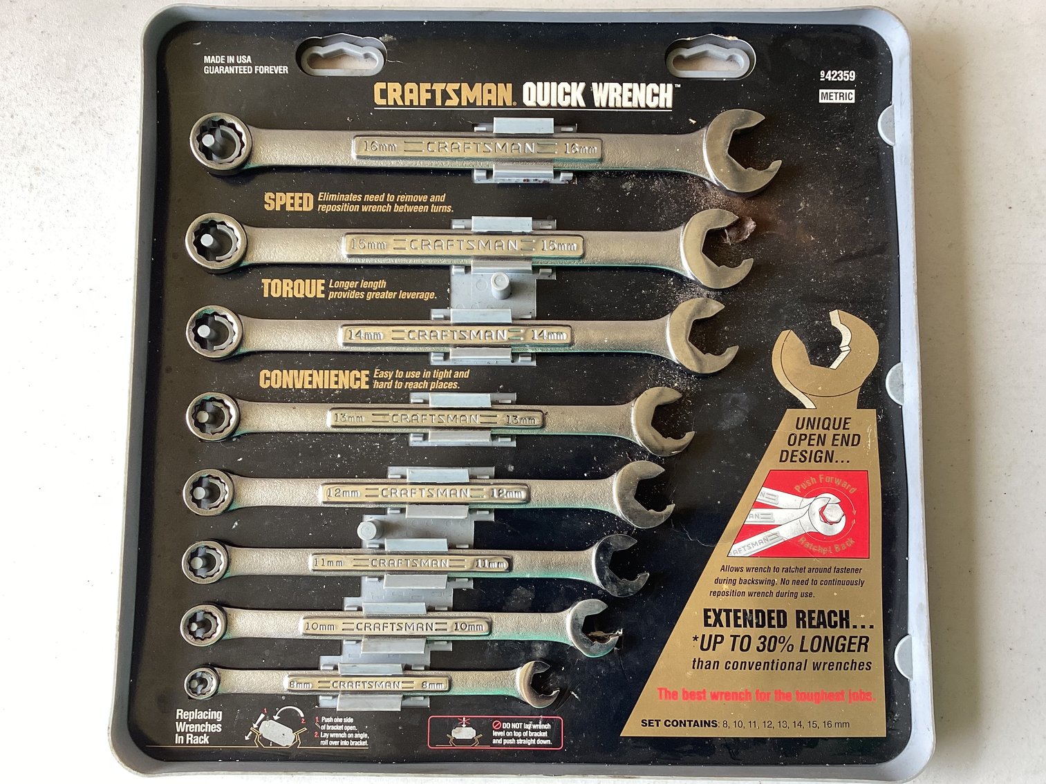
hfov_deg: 58.3
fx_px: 937
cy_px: 392
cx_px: 523
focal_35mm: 31
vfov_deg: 45.4
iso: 50
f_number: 2.4
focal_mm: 3.3
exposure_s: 1/60
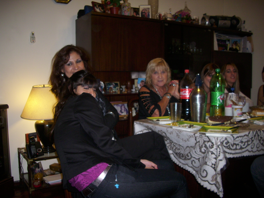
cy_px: 99
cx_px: 132
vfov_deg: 45.4
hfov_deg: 58.4
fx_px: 236
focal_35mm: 31
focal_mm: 6.2
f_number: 2.8
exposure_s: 1/30
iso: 100
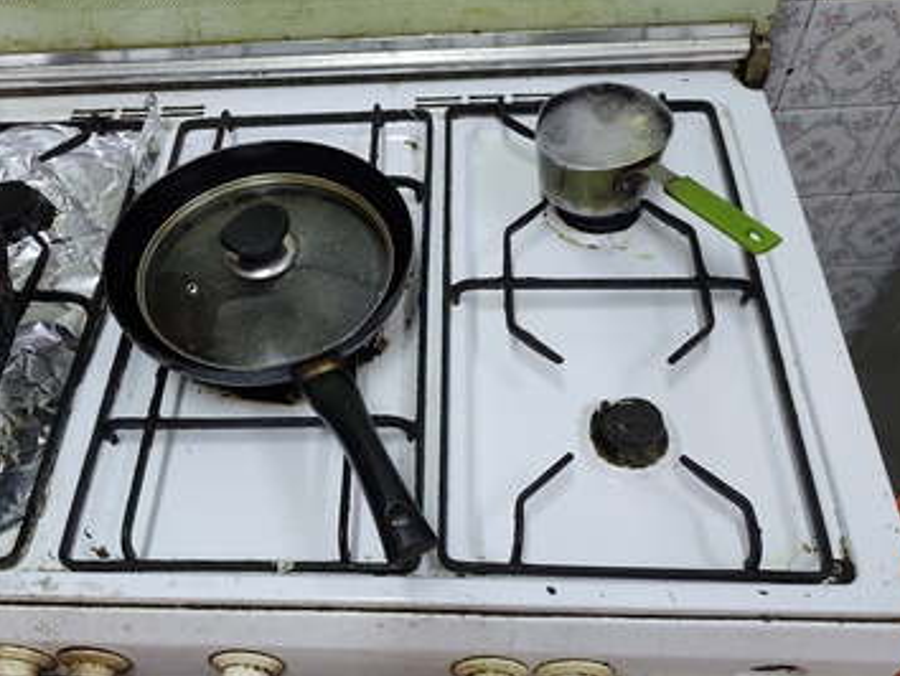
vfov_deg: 45.3
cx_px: 375
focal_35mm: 31
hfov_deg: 58.0
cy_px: 403
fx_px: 807
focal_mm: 5.84
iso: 400
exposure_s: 1/60
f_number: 1.6
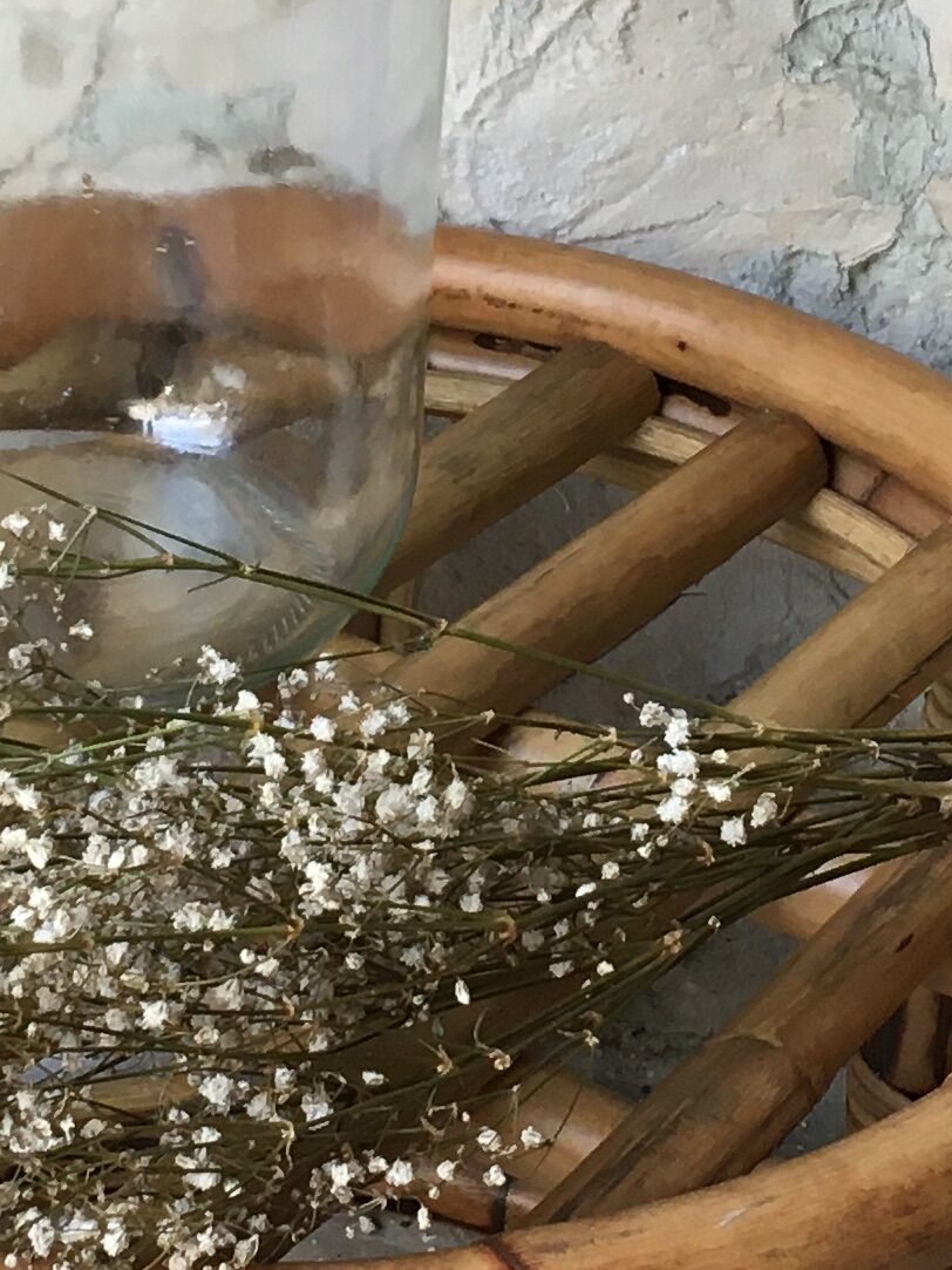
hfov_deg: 13.7
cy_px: 389
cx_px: 385
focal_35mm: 108
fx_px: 3961
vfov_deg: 18.1
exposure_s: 1/33
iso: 32
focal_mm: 4.15
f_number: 2.2
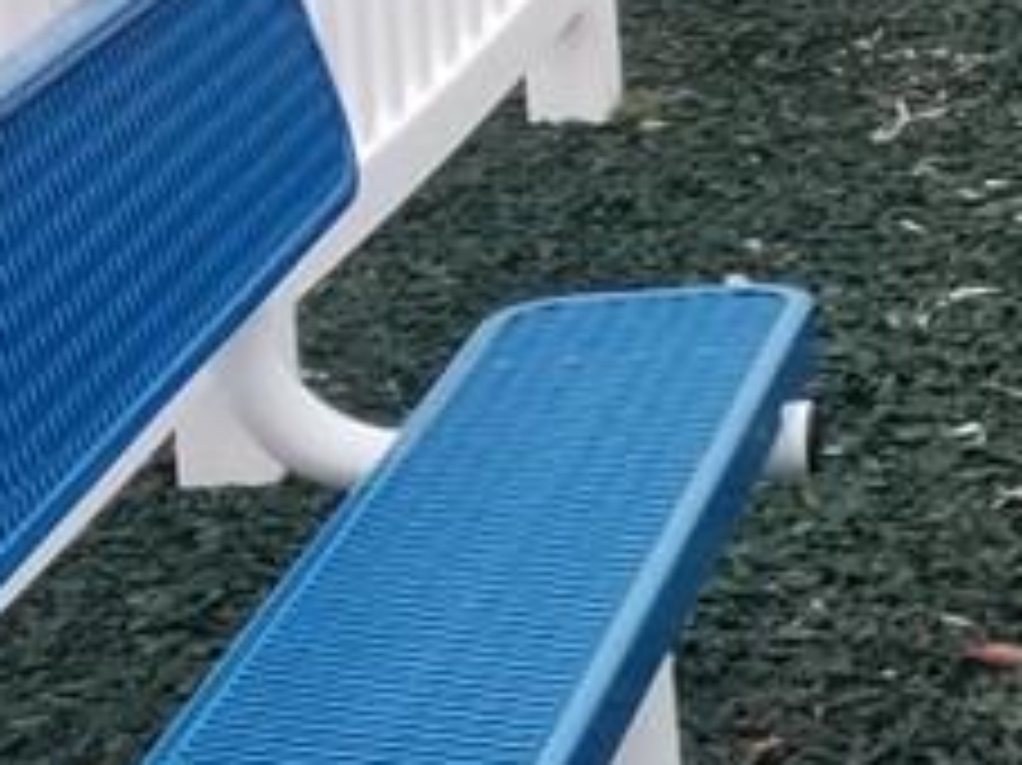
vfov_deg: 8.1
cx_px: 2859
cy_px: -22
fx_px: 5400
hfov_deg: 9.1
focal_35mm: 183
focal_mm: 4.3
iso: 50
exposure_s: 1/1508
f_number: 1.7
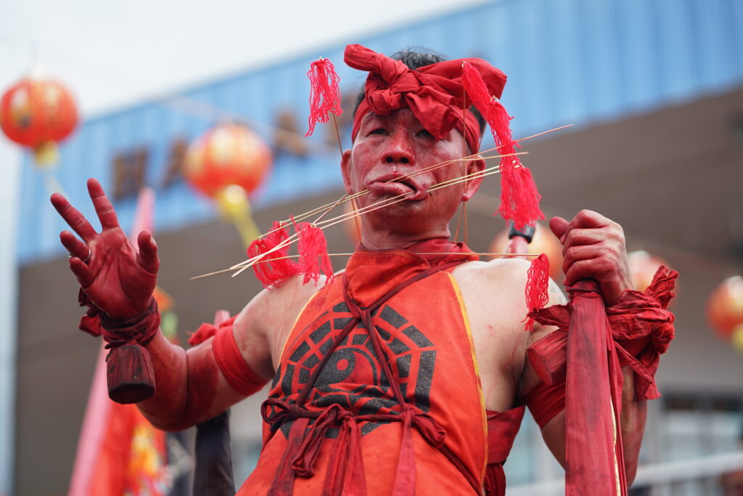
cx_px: 372
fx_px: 1754
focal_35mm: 85
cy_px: 248
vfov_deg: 16.1
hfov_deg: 23.9
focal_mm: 85
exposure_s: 1/1600
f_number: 2.5
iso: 160
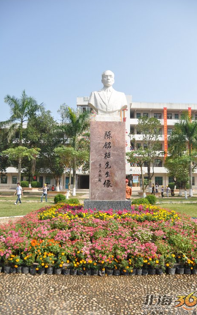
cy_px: 155
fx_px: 241
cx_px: 102
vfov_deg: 66.5
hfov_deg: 44.5
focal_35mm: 28
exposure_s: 1/4000
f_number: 3.5
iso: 500
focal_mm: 18
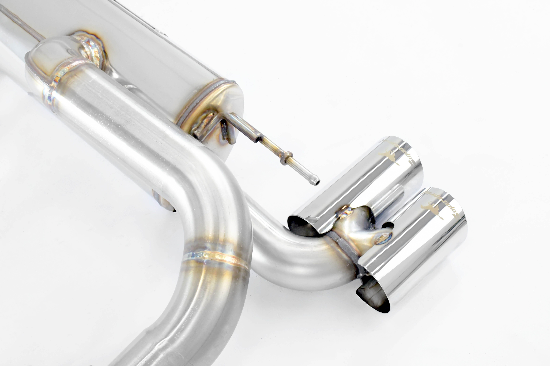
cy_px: 183
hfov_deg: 31.9
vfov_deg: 21.6
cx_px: 275
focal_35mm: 63
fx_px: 962
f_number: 10
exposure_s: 1/200
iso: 4000
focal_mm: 42
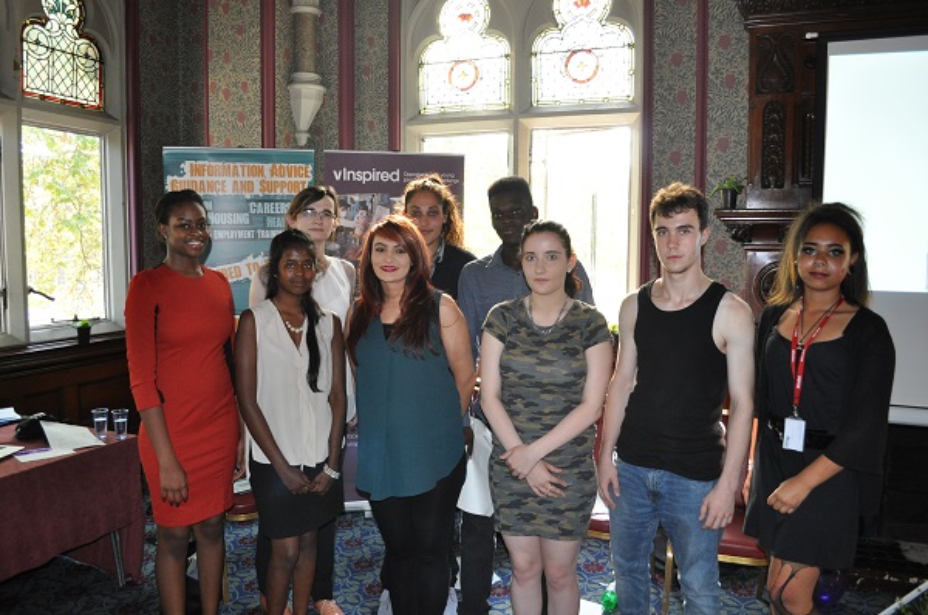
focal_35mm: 27
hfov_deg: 67.5
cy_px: 308
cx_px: 464
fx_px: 695
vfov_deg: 47.8
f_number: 3.5
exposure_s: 1/60
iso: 800
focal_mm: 18
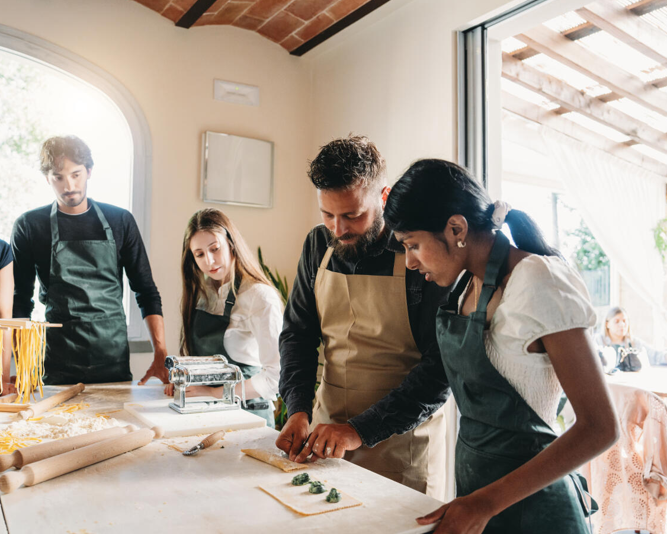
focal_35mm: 28
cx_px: 274
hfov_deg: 61.8
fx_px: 553
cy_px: 270
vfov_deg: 51.5
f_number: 2.8
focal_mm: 24
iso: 1250
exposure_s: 1/250
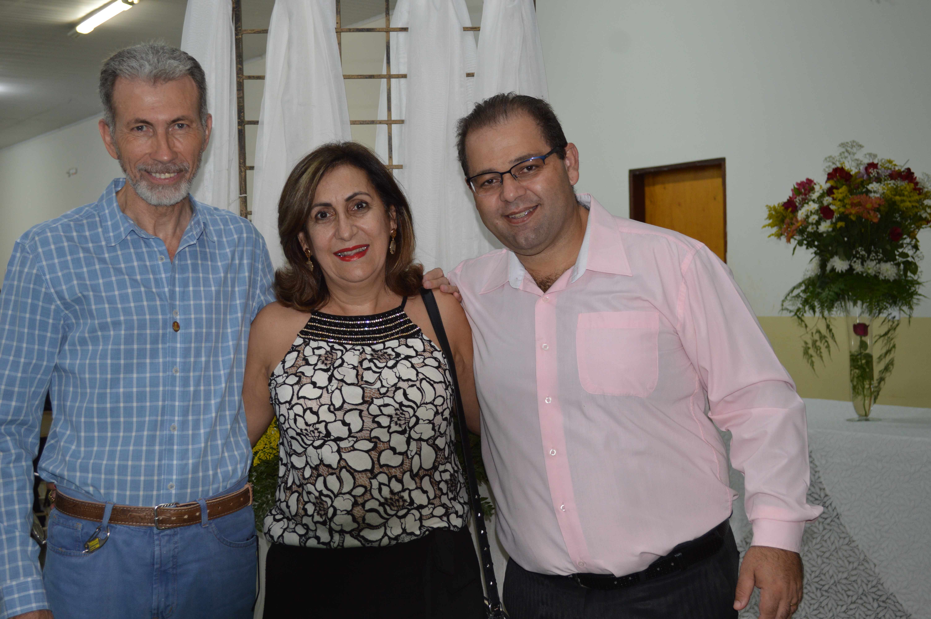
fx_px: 1318
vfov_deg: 26.4
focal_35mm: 51
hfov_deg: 38.9
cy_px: 310
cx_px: 466
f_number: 5
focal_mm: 34
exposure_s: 1/20
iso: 400
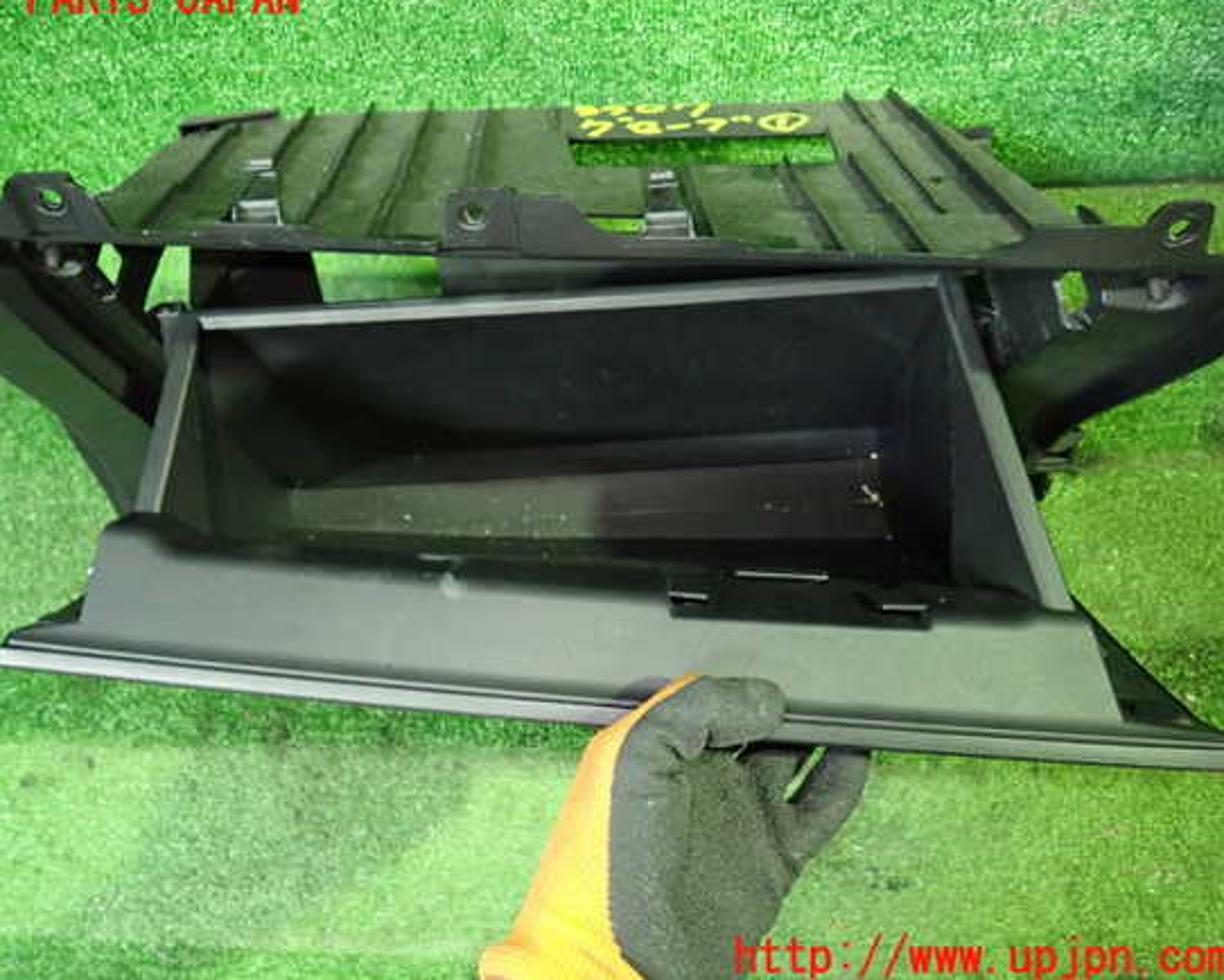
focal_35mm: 27
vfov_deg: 53.2
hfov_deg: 64.0
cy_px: 479
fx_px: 978
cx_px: 567
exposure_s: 1/25
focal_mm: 4.5
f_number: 2
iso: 800
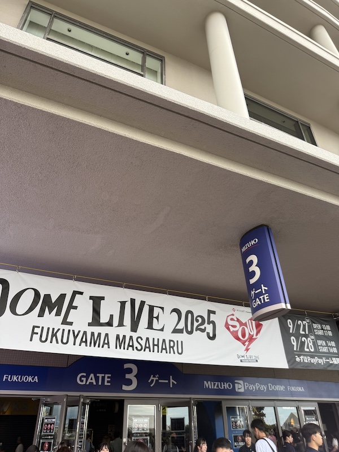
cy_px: 226
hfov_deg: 56.8
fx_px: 313
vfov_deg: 71.6
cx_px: 170
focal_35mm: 24
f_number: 1.78
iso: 80
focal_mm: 6.76
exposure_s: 1/459
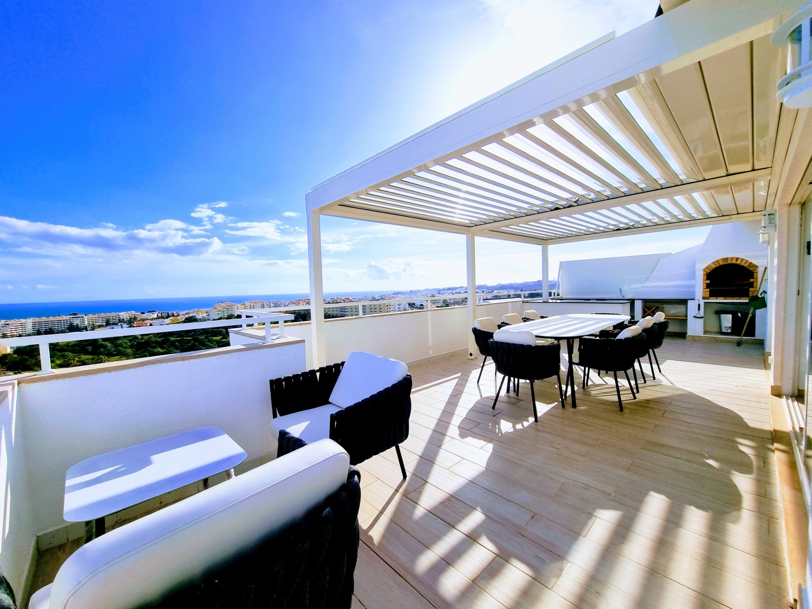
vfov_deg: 89.9
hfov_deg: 106.2
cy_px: 304
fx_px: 305
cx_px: 406
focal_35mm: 13
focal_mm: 2.2
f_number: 2.2
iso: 50
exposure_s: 1/4544
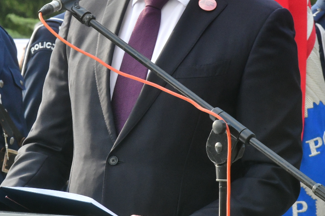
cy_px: 15
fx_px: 3457
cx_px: 73
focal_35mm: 383
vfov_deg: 3.6
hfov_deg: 5.4
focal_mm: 200
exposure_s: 1/160
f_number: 22
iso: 2000
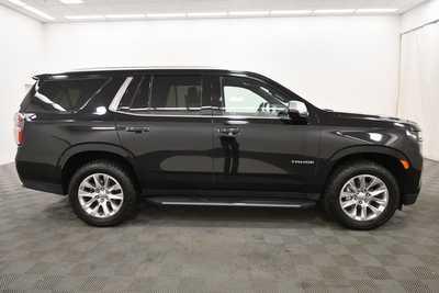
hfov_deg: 78.6
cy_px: 146
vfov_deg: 57.3
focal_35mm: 22
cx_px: 220
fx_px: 268
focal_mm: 15
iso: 1100
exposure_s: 1/125
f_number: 5
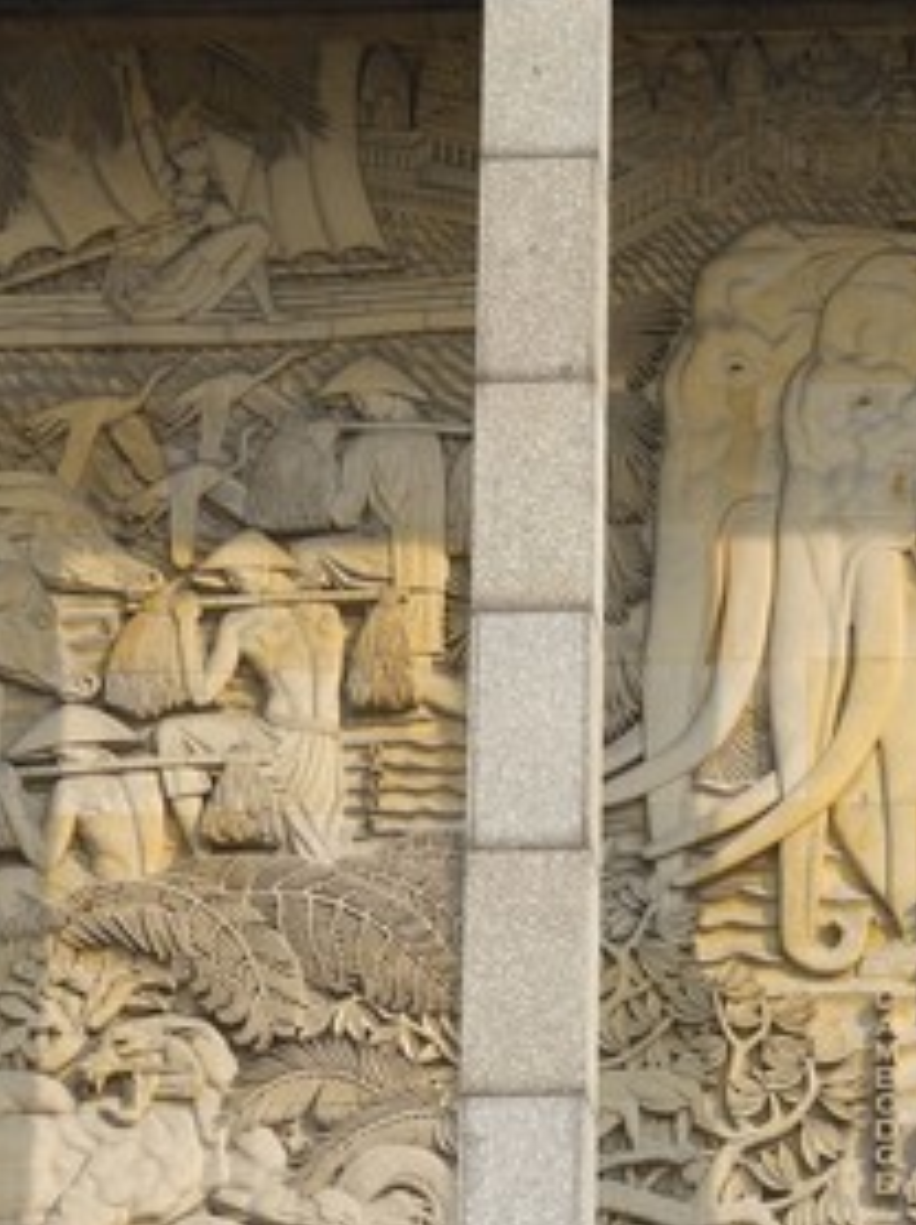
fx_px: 5008
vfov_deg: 13.9
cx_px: 916
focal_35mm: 142
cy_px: 612
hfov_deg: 10.4
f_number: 9
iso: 100
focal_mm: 65
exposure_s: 1/160
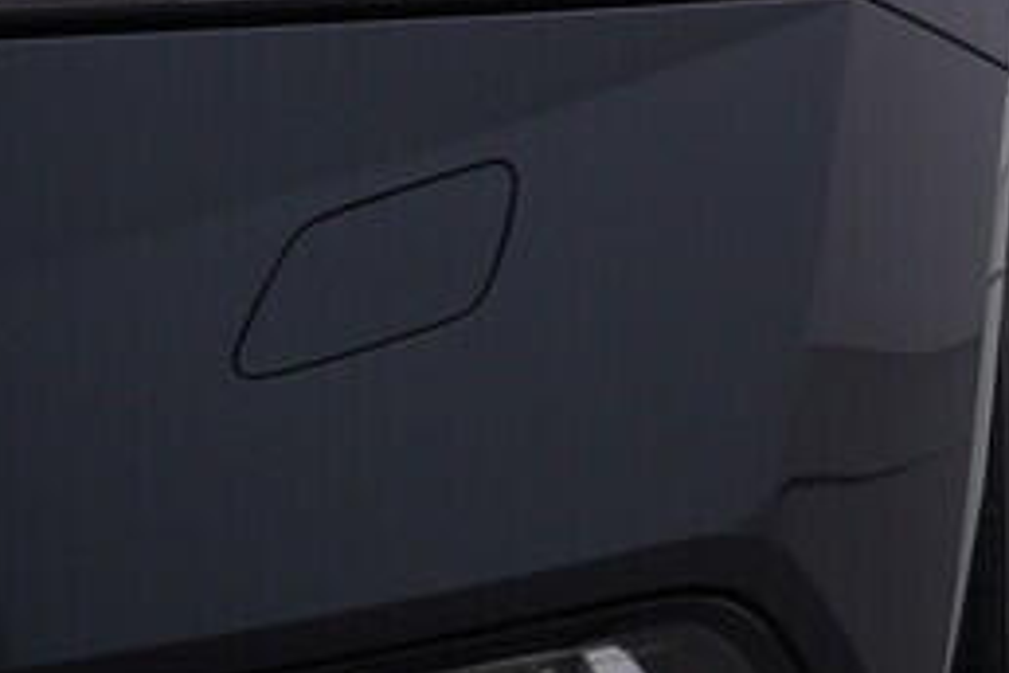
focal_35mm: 143
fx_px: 4008
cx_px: 1220
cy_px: 311
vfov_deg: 9.6
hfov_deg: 13.9
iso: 125
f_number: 5
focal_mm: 24
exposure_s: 1/125
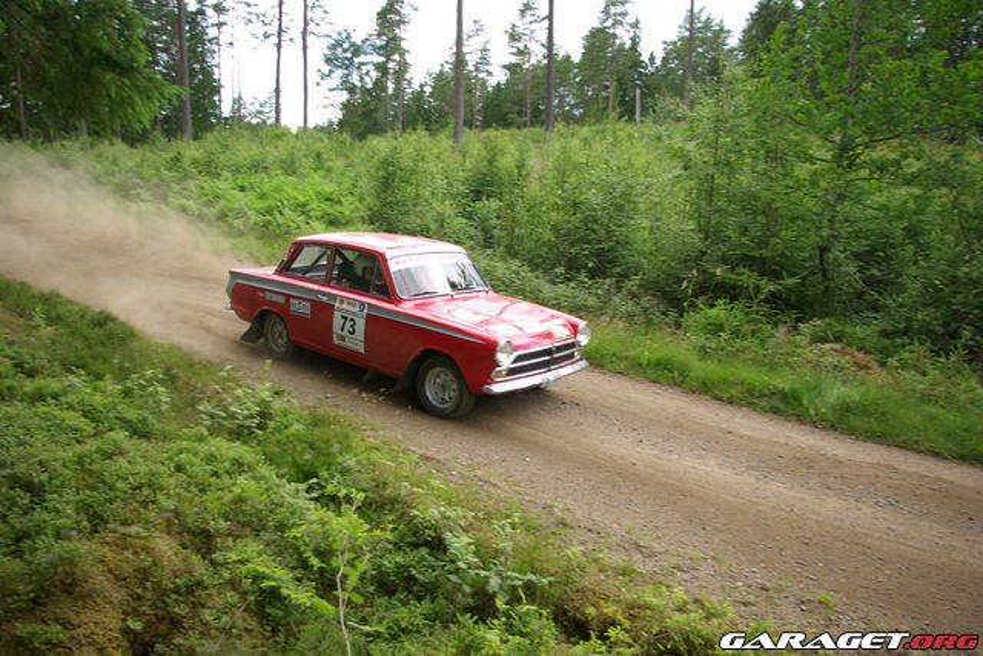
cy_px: 328
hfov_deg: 61.9
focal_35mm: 30
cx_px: 492
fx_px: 819
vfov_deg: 43.6
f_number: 4
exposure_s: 1/350
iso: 400
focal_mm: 20
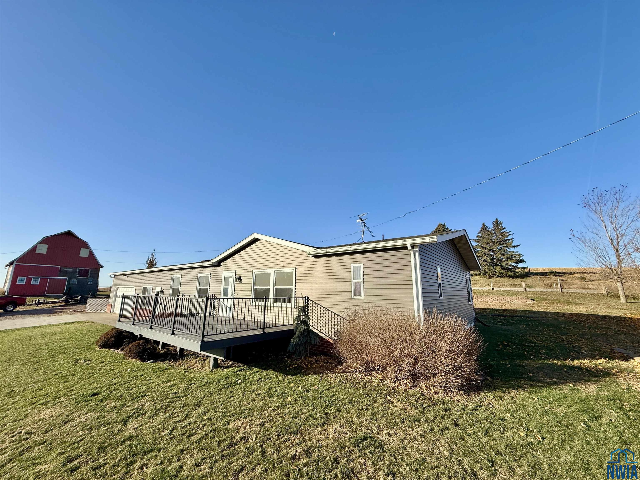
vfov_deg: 85.7
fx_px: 259
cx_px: 320
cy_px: 240
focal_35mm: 14
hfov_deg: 102.1
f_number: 2.2
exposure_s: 1/2024
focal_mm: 2.22
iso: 50
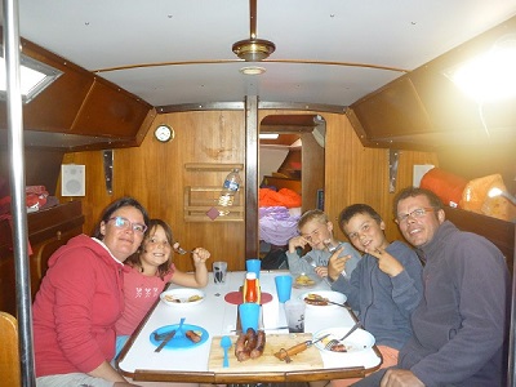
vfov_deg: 49.7
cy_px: 194
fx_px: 417
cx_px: 258
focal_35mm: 28
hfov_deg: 63.4
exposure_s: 1/30
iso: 320
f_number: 3.3
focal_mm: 4.9
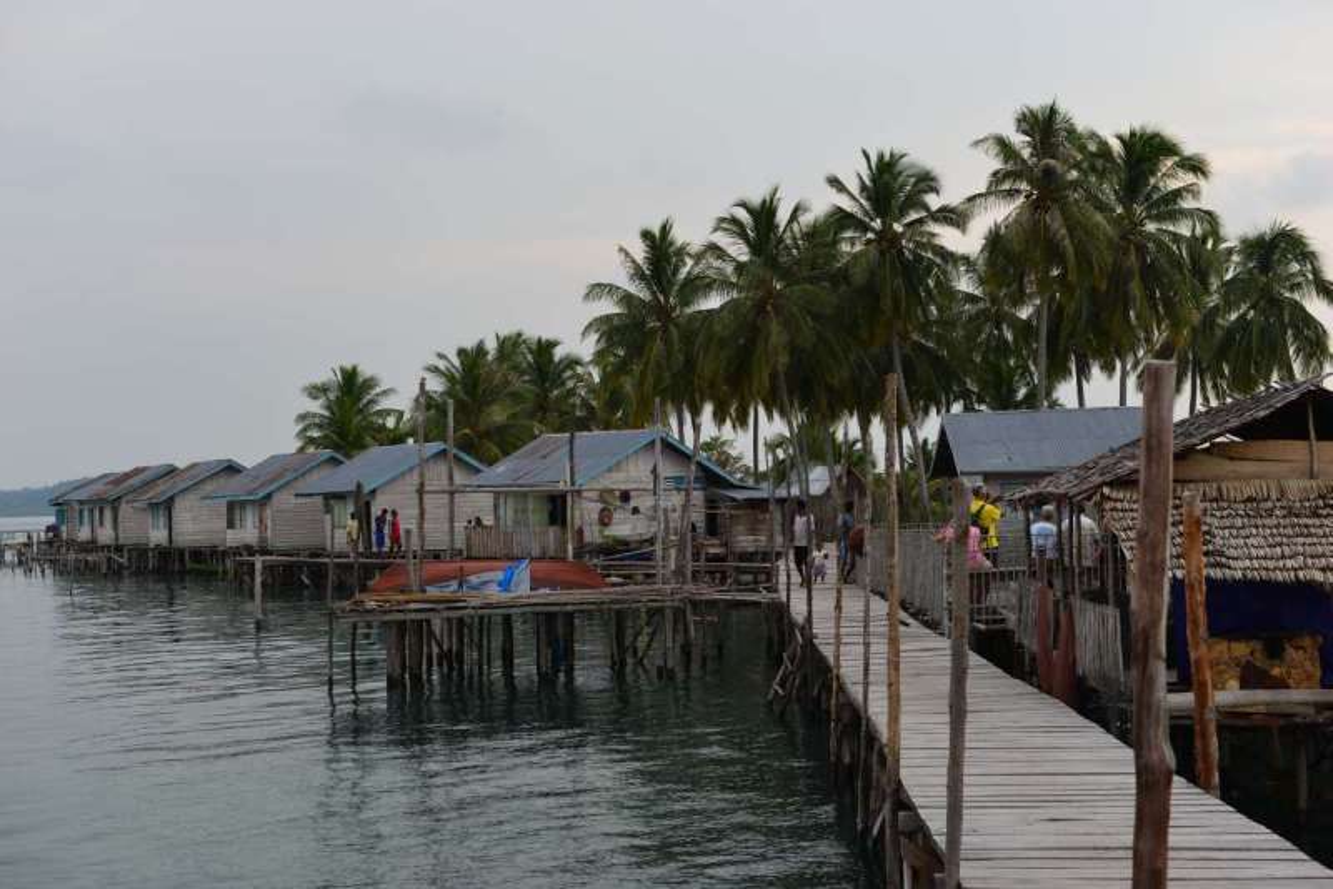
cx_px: 666
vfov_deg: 26.0
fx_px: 1926
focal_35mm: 52
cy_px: 444
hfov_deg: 38.2
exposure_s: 1/160
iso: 100
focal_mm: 52
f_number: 6.3
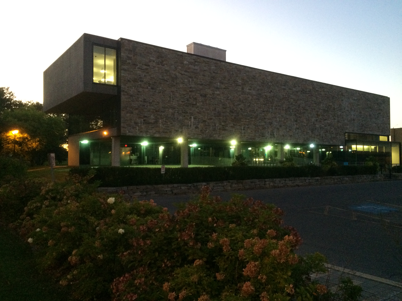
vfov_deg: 48.2
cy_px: 150
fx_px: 337
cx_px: 201
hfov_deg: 61.7
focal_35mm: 29
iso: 320
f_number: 2.2
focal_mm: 4.15
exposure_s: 1/30
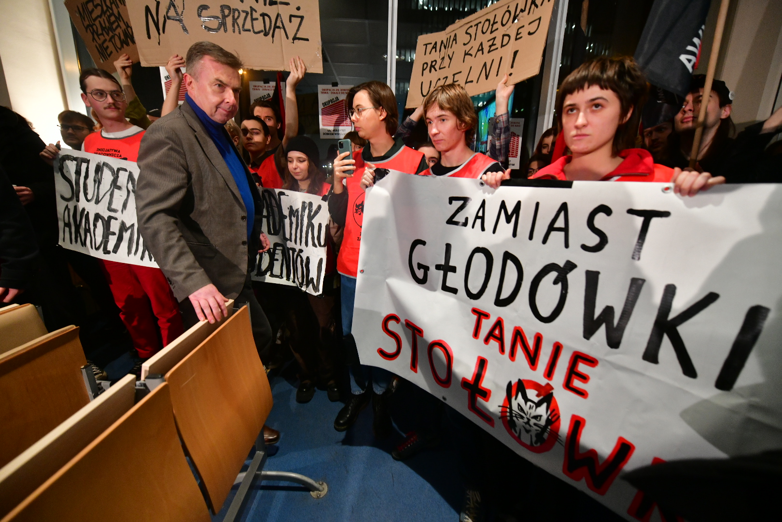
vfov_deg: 81.2
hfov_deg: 104.3
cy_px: 261
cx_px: 391
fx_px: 304
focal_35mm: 14
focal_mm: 14
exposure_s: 1/125
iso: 1800
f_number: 2.8
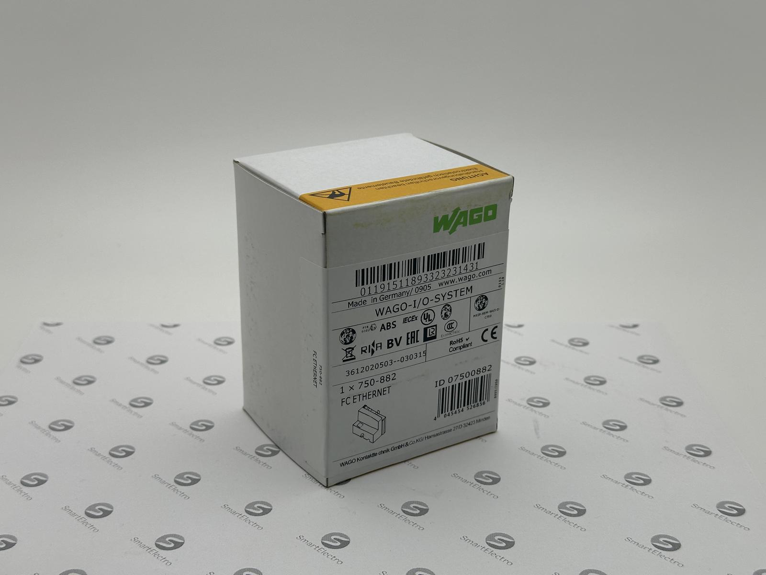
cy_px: 288
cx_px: 383
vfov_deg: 30.3
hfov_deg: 39.7
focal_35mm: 48
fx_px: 1062
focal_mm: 6.86
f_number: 1.78
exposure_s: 1/1041
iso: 64
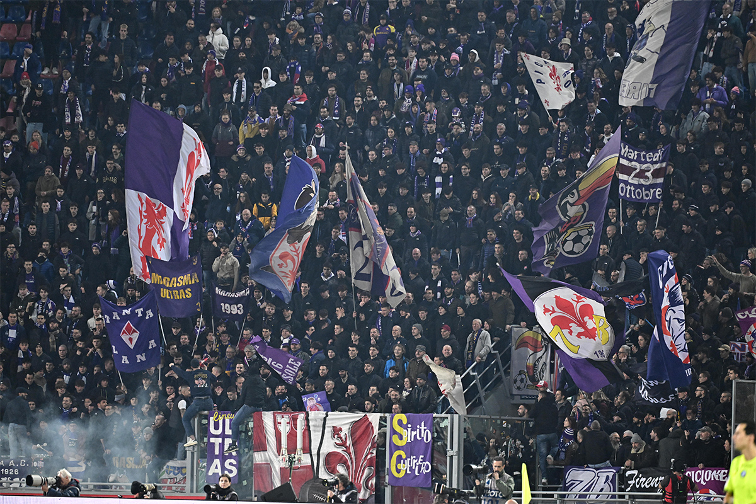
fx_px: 7349
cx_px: 378
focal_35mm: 350
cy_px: 252
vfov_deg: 3.9
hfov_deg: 5.9
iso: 5000
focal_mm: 350
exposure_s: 1/500
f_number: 4
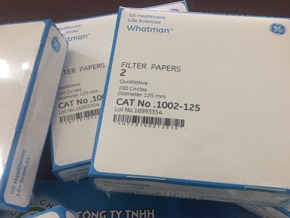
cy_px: 121
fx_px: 293
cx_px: 154
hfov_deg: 52.6
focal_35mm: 35
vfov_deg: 40.7
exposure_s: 1/10
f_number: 2.2
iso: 100
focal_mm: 4.15
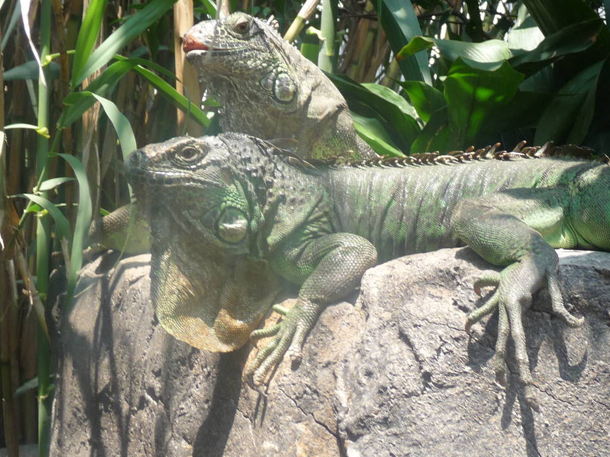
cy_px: 178
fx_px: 1444
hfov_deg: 23.6
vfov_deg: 18.0
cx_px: 455
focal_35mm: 82
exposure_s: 1/100
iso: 100
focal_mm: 8
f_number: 4.2
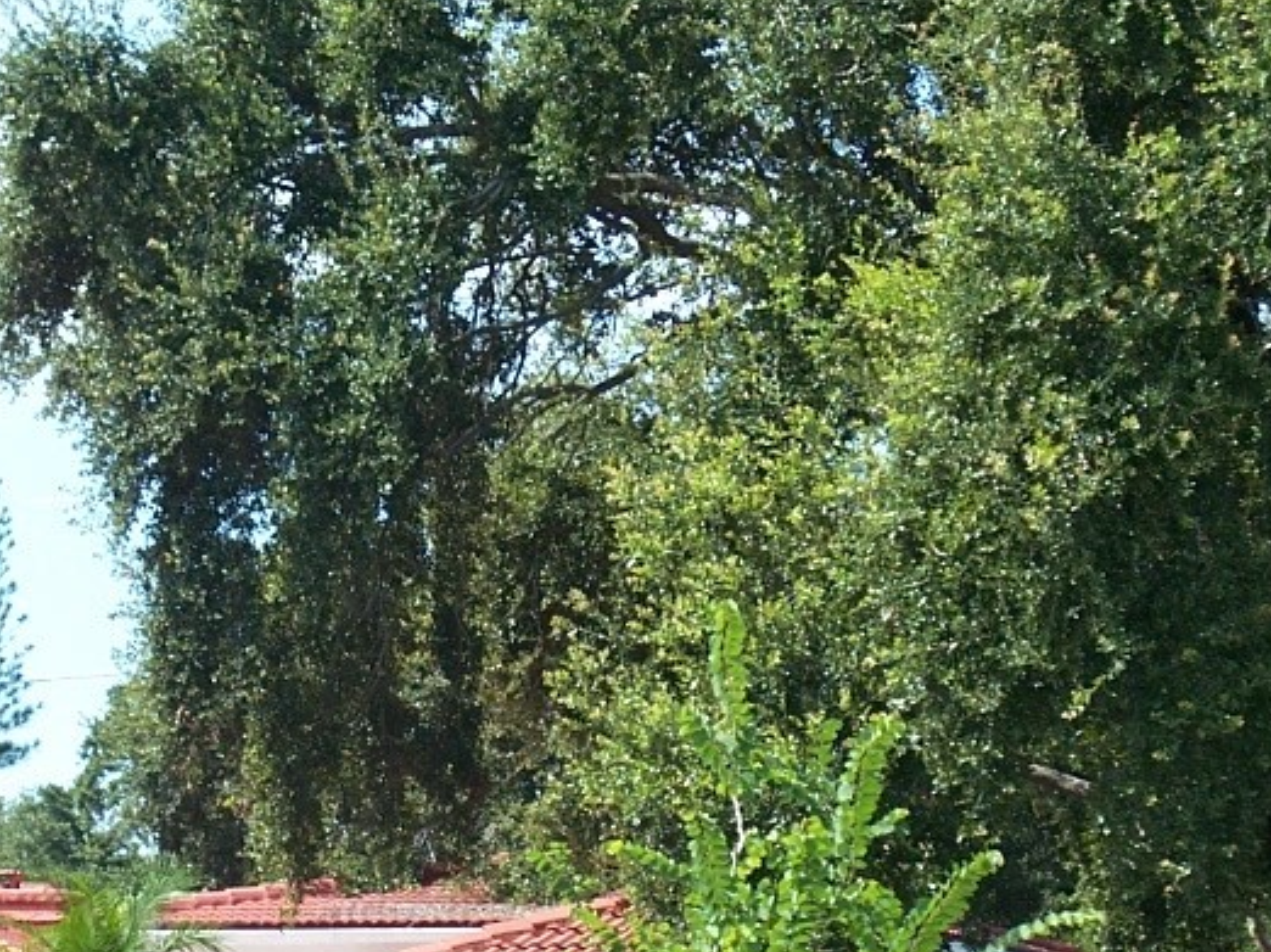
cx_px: 363
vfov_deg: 9.2
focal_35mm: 161
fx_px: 5909
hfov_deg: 12.3
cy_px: 950
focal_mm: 14.7
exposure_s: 1/400
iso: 64
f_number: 3.2
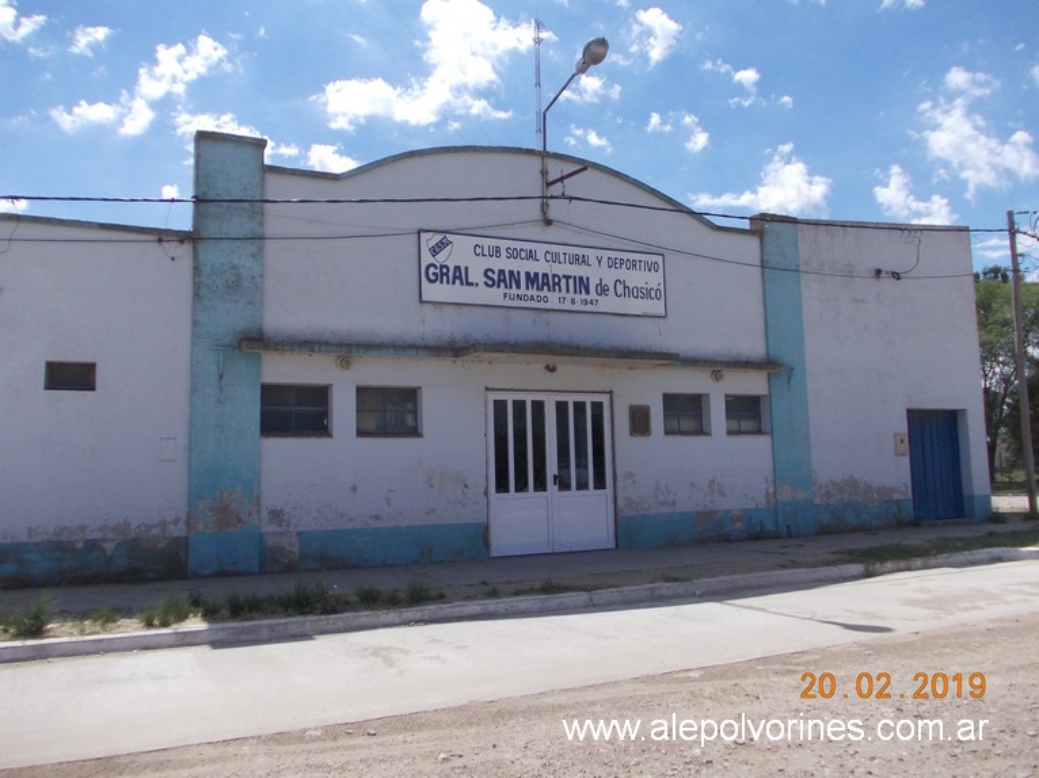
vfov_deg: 49.7
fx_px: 840
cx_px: 520
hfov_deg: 63.5
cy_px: 389
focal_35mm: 28
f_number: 5.4
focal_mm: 4
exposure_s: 1/500
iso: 80
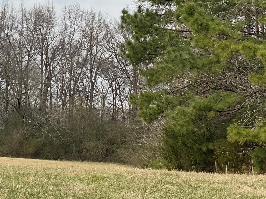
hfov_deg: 13.4
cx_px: 18
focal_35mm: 146
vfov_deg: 10.2
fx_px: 1122
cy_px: 95
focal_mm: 6
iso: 20
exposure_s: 1/813
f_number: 2
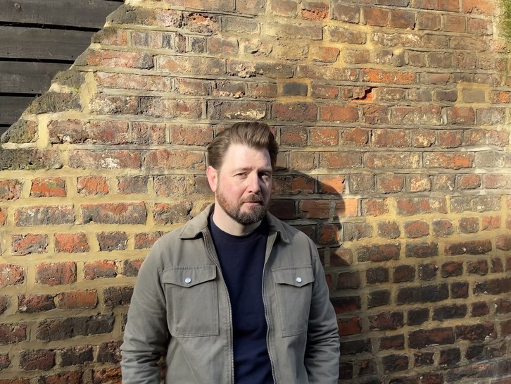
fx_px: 384
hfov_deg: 67.3
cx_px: 256
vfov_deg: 53.1
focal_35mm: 26
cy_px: 192
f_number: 1.6
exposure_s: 1/2165
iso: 32
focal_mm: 5.1
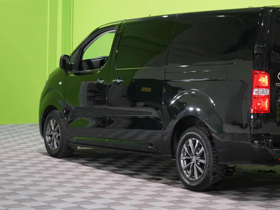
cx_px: 214
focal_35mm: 88
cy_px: 90
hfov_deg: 22.0
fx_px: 712
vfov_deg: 16.8
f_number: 5
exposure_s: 1/160
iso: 5000
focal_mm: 59
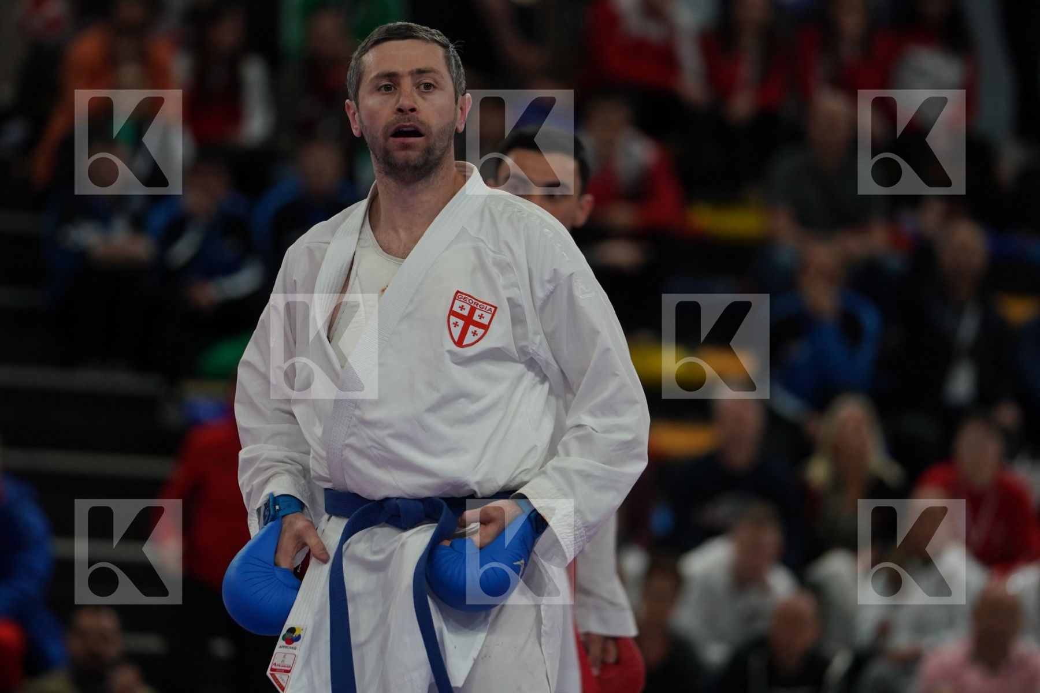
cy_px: 346
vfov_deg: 4.6
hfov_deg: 6.9
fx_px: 8666
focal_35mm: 300
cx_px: 520
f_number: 2.8
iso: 1000
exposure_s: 1/1000
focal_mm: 200
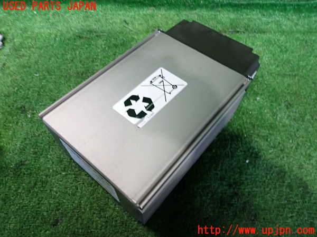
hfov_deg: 69.4
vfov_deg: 54.9
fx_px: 229
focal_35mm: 25
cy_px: 118
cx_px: 158
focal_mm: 4.5
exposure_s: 1/30
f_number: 2
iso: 320
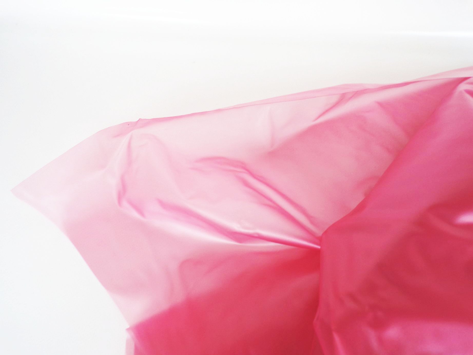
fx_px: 328
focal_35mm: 24
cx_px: 236
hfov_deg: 71.6
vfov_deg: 56.8
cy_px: 178
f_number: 3
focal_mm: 4.3
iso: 93
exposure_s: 1/34
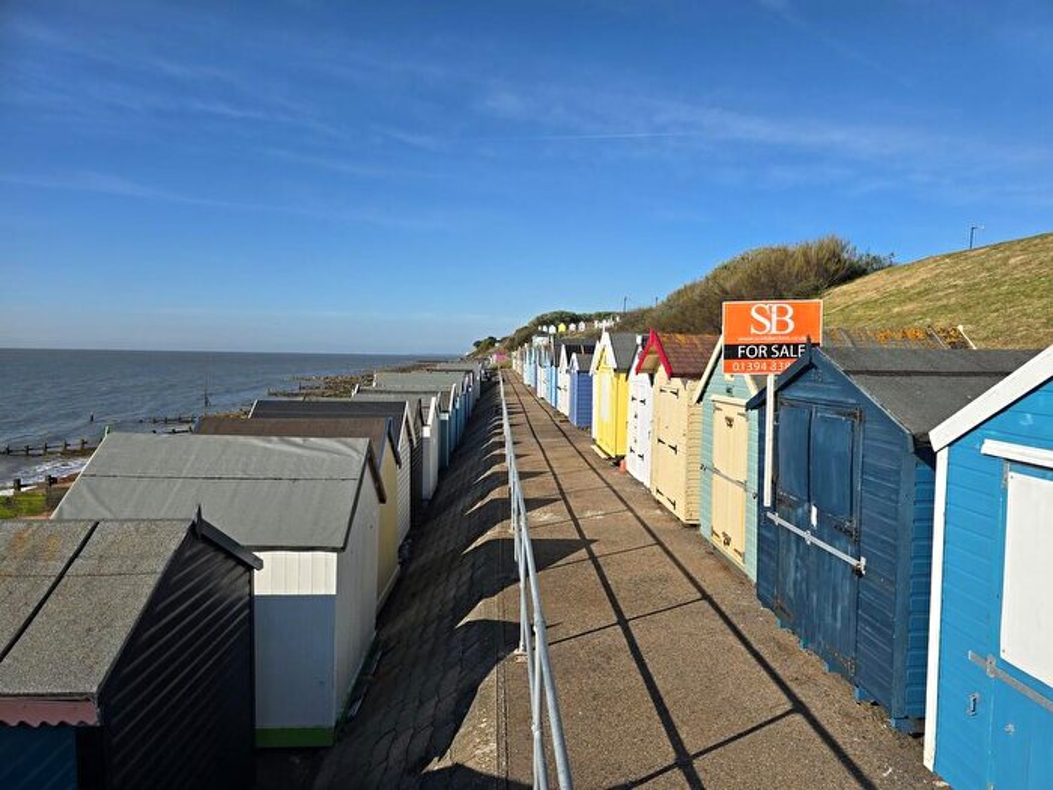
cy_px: 395
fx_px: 700
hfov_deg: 73.9
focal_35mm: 23
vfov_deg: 58.9
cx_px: 526
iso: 12
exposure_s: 1/1041
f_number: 1.7
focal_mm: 6.3
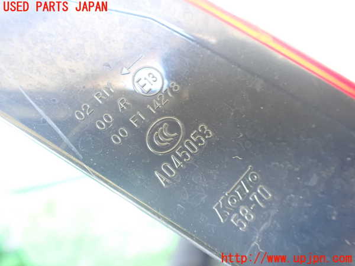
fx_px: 308
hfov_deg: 60.0
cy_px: 133
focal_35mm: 30
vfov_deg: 46.8
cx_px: 178
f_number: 2.3
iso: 1600
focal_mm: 5.4
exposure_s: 1/30
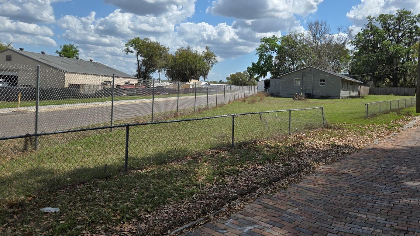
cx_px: 219
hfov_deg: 66.0
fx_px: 323
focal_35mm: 29
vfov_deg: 40.1
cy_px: 102
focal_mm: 5.4
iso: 32
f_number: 1.8
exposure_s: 1/2921
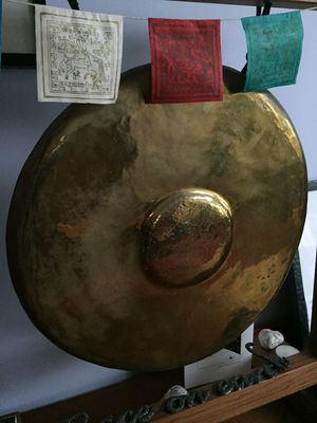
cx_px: 158
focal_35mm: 29
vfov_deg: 61.7
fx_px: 354
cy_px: 212
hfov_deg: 48.2
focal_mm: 4.15
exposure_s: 1/15
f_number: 2.2
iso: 400
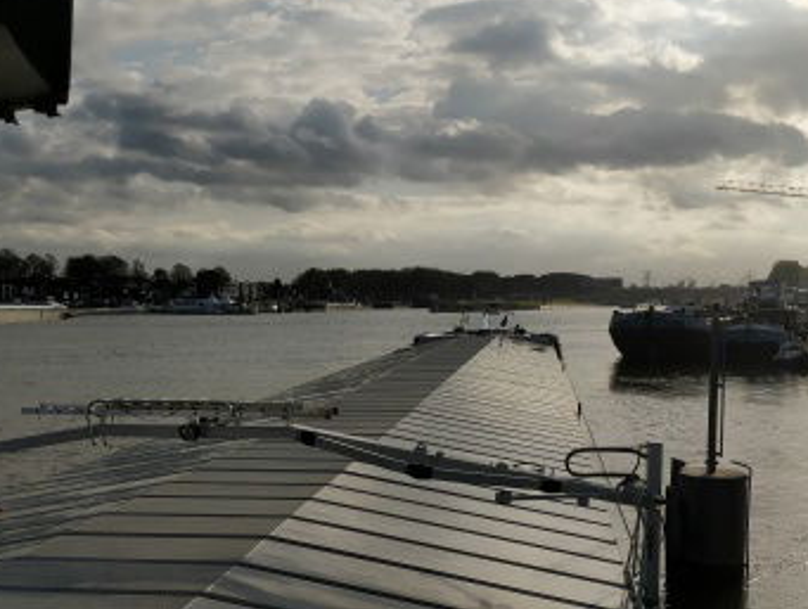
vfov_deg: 40.6
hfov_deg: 52.5
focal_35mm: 35
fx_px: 818
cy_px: 371
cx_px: 384
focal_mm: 4.1
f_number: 1.7
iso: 320
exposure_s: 1/9855
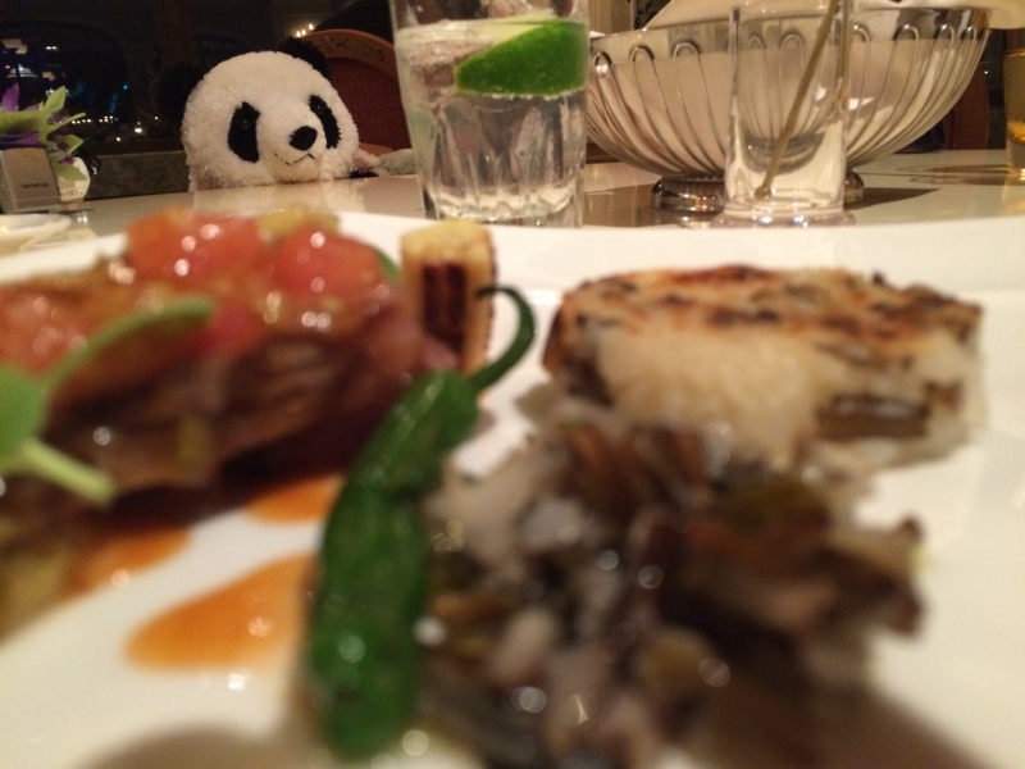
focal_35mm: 29
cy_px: 384
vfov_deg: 48.2
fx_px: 859
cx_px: 512
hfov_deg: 61.7
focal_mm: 4.15
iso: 320
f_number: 2.2
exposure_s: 1/20
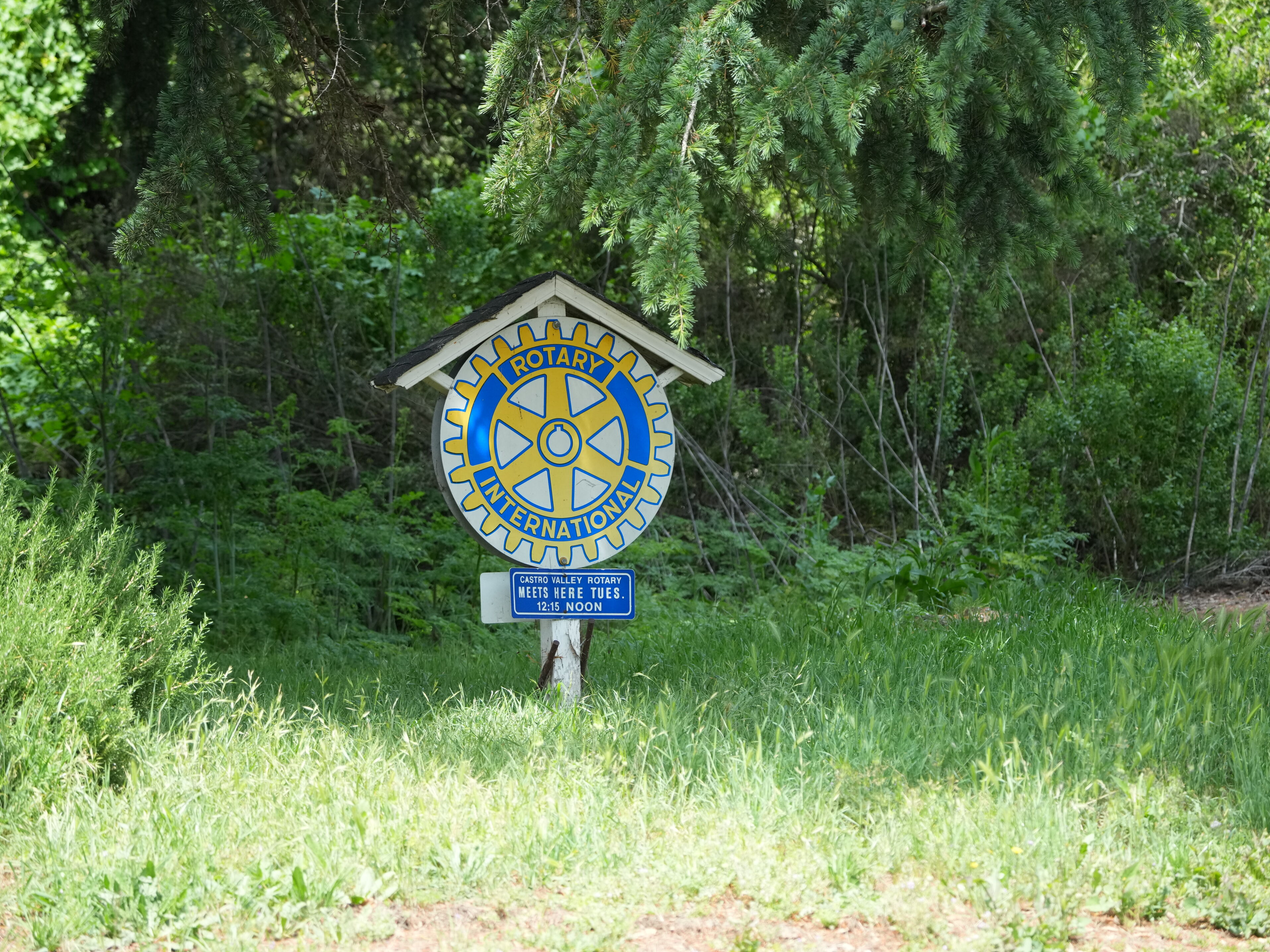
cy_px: 475
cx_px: 574
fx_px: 6017
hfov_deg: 12.0
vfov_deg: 9.1
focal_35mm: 164
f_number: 6.3
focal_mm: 151
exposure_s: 1/800
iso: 1600
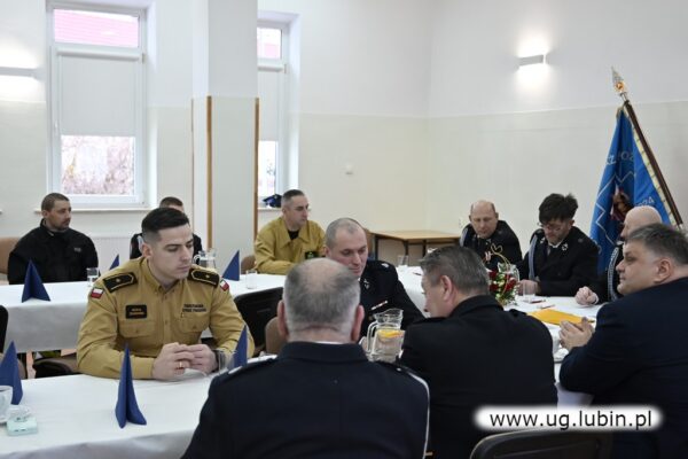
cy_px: 230
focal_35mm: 42
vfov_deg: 31.9
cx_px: 344
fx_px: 803
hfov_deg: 46.4
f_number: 2.8
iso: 1000
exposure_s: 1/125
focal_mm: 28
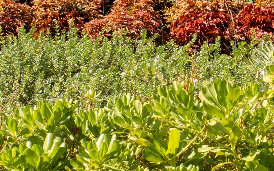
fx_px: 926
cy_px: -52
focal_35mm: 124
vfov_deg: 10.3
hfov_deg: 16.5
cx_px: 265
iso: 400
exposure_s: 1/250
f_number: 10
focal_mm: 18
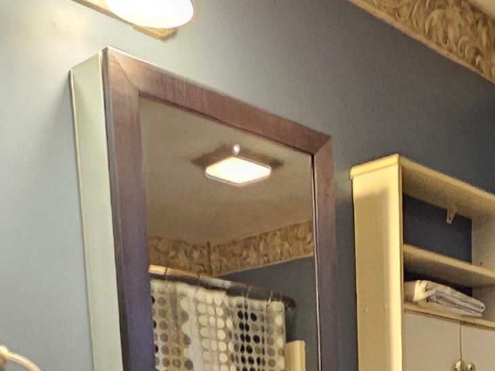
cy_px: 602
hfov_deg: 32.9
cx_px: 457
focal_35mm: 55
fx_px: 787
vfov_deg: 21.1
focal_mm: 2.2
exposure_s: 1/40
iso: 320
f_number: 2.2
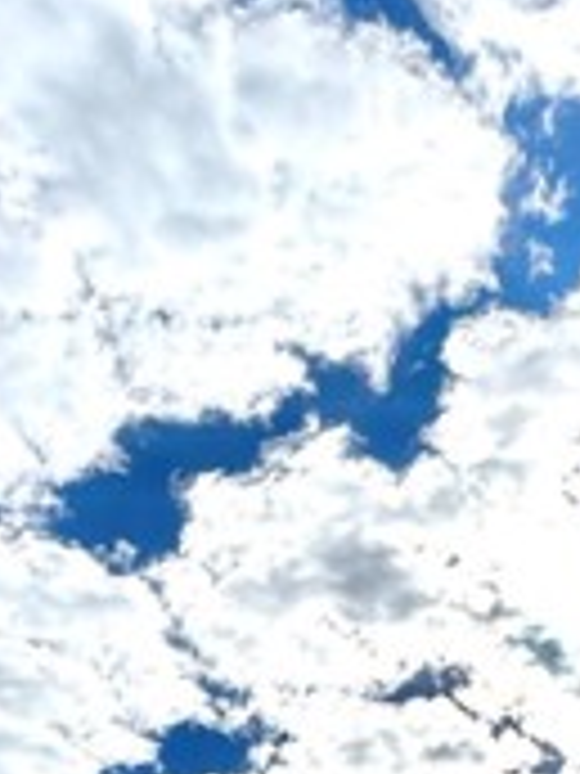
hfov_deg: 27.3
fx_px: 1162
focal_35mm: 52
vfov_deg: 30.4
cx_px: 490
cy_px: 963
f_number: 2.2
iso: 50
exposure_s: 1/17241
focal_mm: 2.22
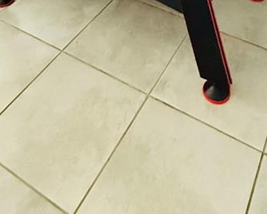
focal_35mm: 50
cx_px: 162
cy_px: -172
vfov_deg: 20.8
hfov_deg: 37.2
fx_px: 395
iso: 1250
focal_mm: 2.22
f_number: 2.2
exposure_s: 1/49
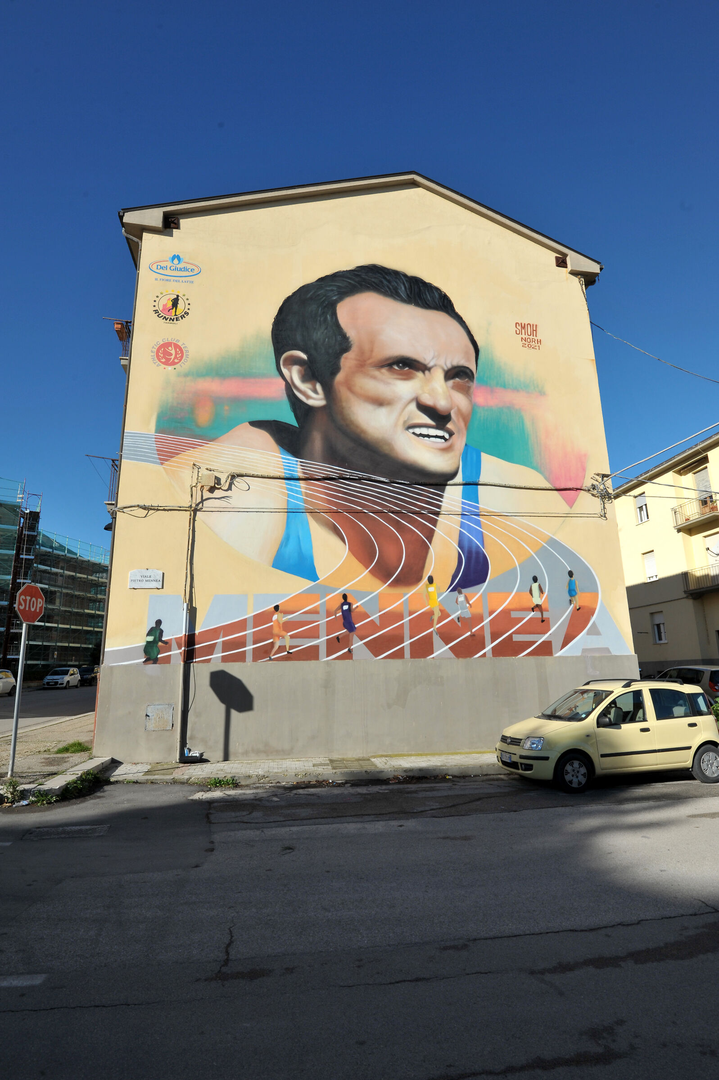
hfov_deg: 67.3
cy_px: 540
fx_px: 540
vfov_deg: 90.0
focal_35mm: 18
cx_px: 360
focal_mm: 18
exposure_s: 1/640
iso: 400
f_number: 13
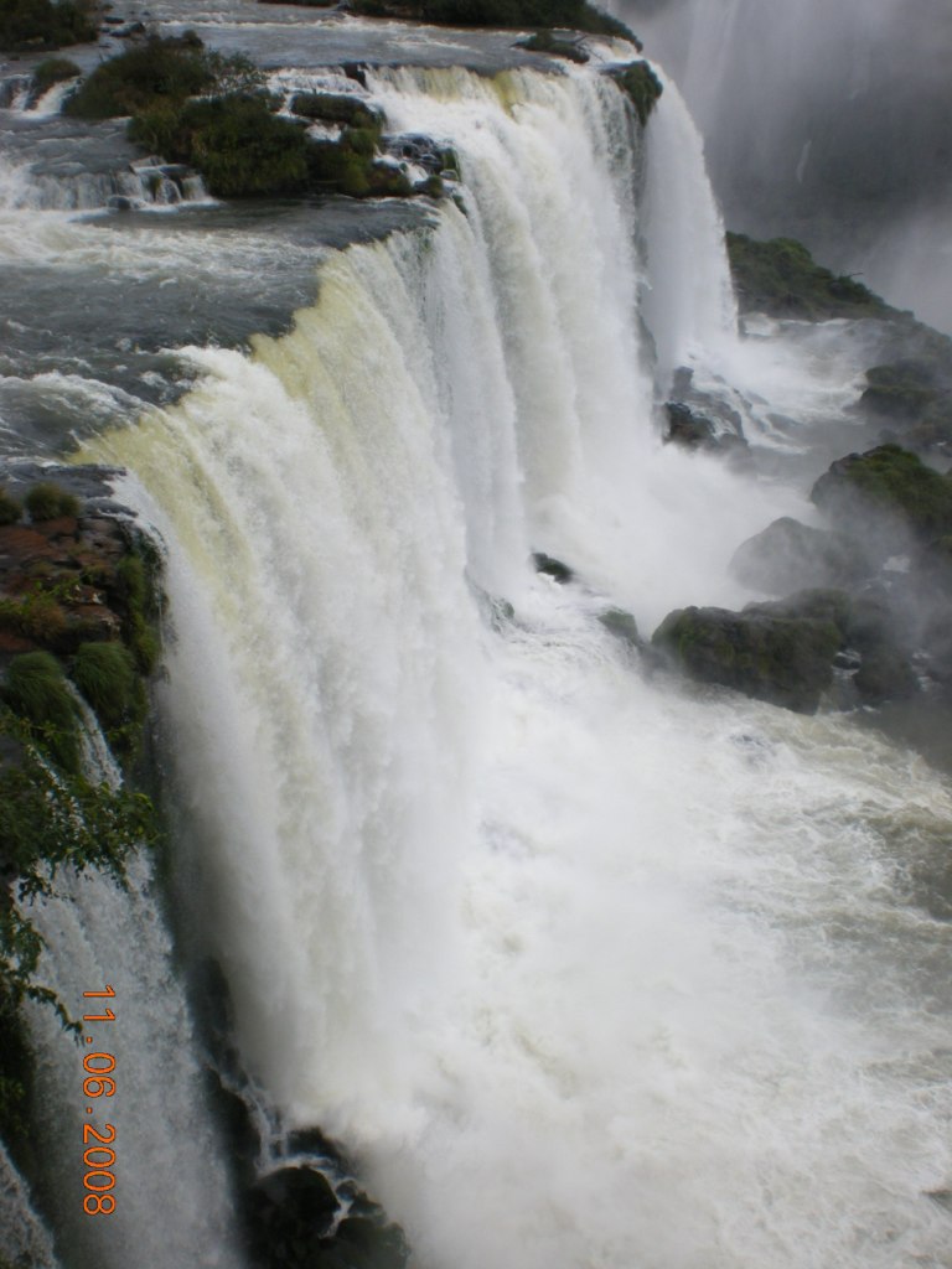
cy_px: 634
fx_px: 1393
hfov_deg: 37.7
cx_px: 476
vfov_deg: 49.0
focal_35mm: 38
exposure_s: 1/238
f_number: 4.6
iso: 64
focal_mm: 6.3
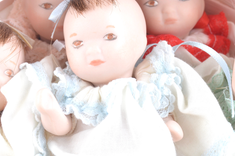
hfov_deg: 14.9
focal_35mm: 138
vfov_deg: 9.9
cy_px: 36
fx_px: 900
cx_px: 116
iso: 100
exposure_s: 1/25
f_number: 9
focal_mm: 45
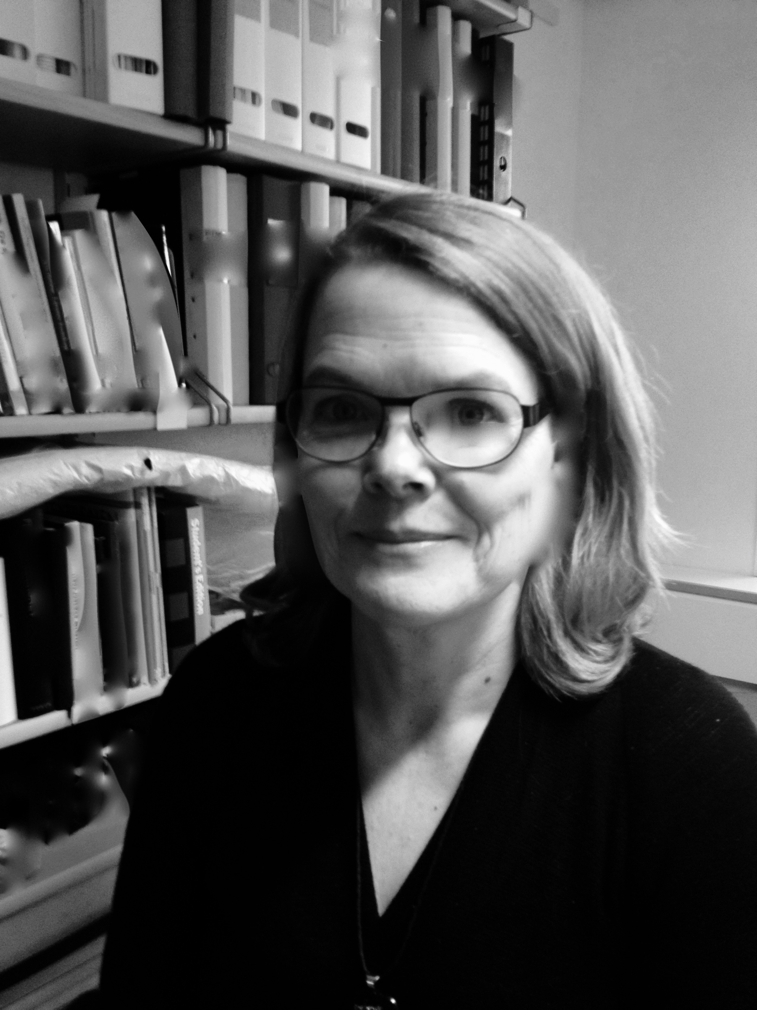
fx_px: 1021
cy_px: 505
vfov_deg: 52.6
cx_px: 378
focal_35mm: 35
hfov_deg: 40.7
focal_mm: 4.28
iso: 160
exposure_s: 1/20
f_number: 2.4
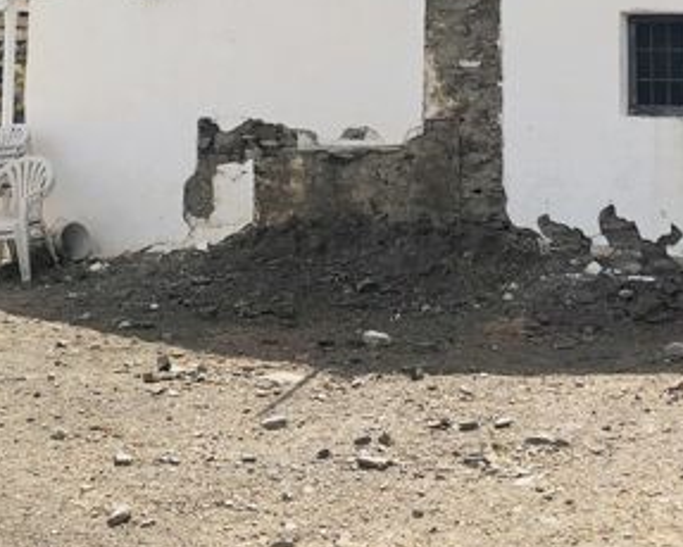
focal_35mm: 67
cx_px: 370
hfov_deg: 28.3
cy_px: -12
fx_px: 1355
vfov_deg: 21.9
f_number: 1.8
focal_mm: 3.99
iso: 20
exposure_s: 1/3205
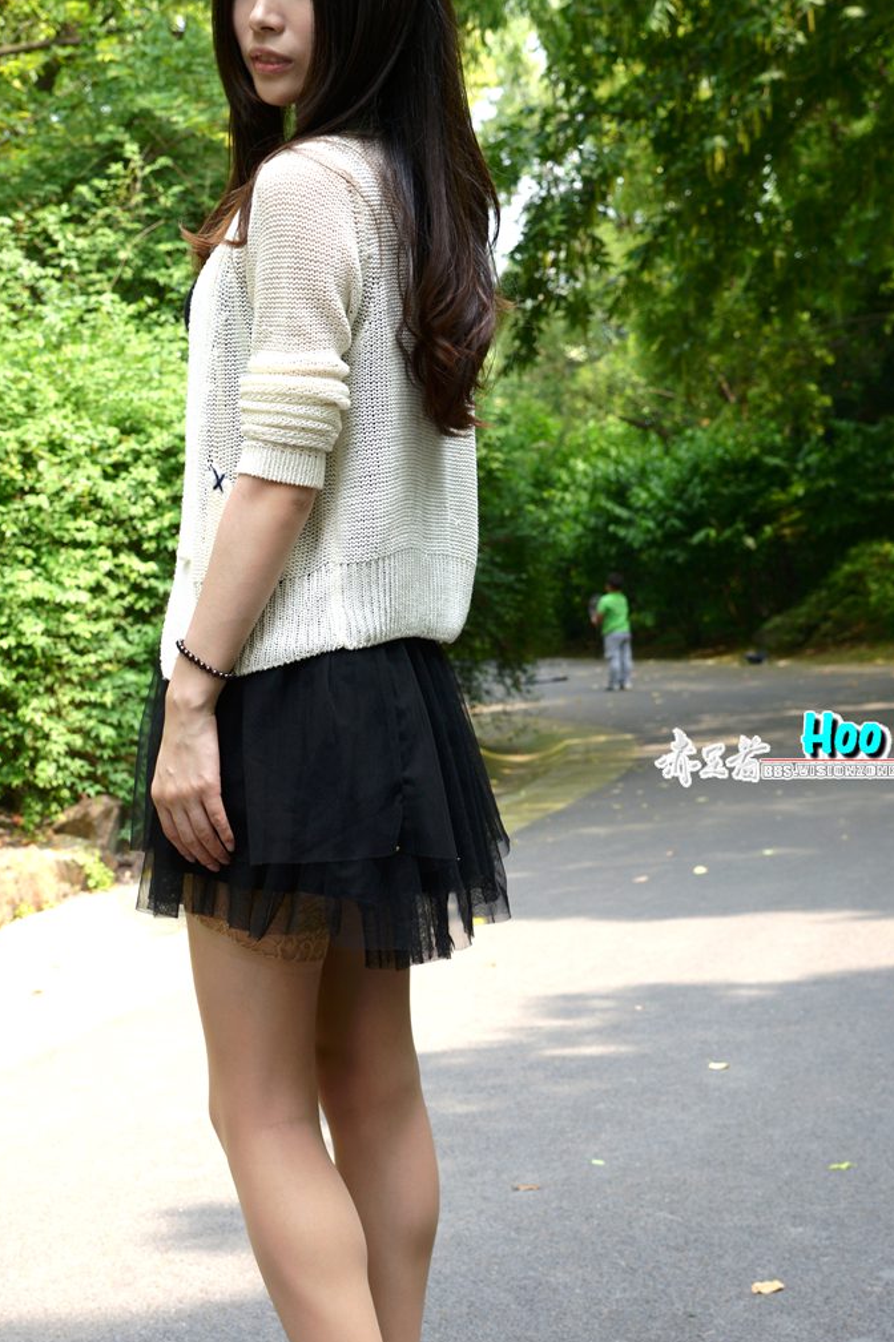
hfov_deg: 20.3
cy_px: 755
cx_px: 326
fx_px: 2497
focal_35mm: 67
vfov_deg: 30.1
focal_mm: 44
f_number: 6.3
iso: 200
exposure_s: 1/160
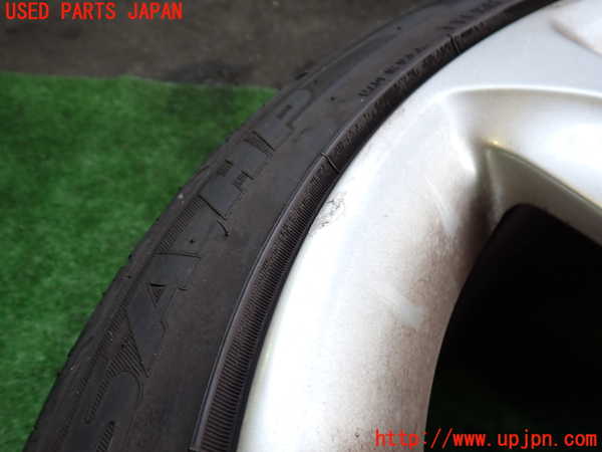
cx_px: 301
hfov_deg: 60.0
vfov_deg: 46.8
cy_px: 226
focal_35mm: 30
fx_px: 522
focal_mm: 5.4
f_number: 2.3
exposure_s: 1/125
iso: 125
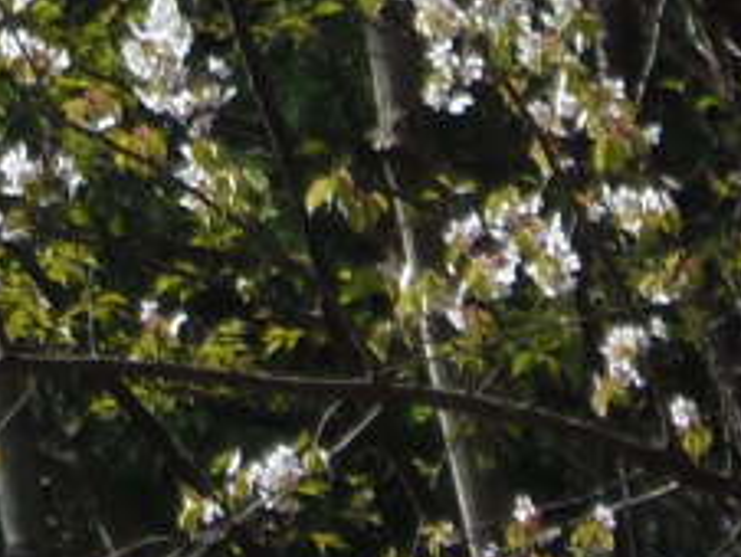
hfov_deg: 6.7
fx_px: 6364
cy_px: -475
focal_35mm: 297
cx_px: 298
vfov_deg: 4.9
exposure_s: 1/640
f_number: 3.6
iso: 64
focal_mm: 7.8
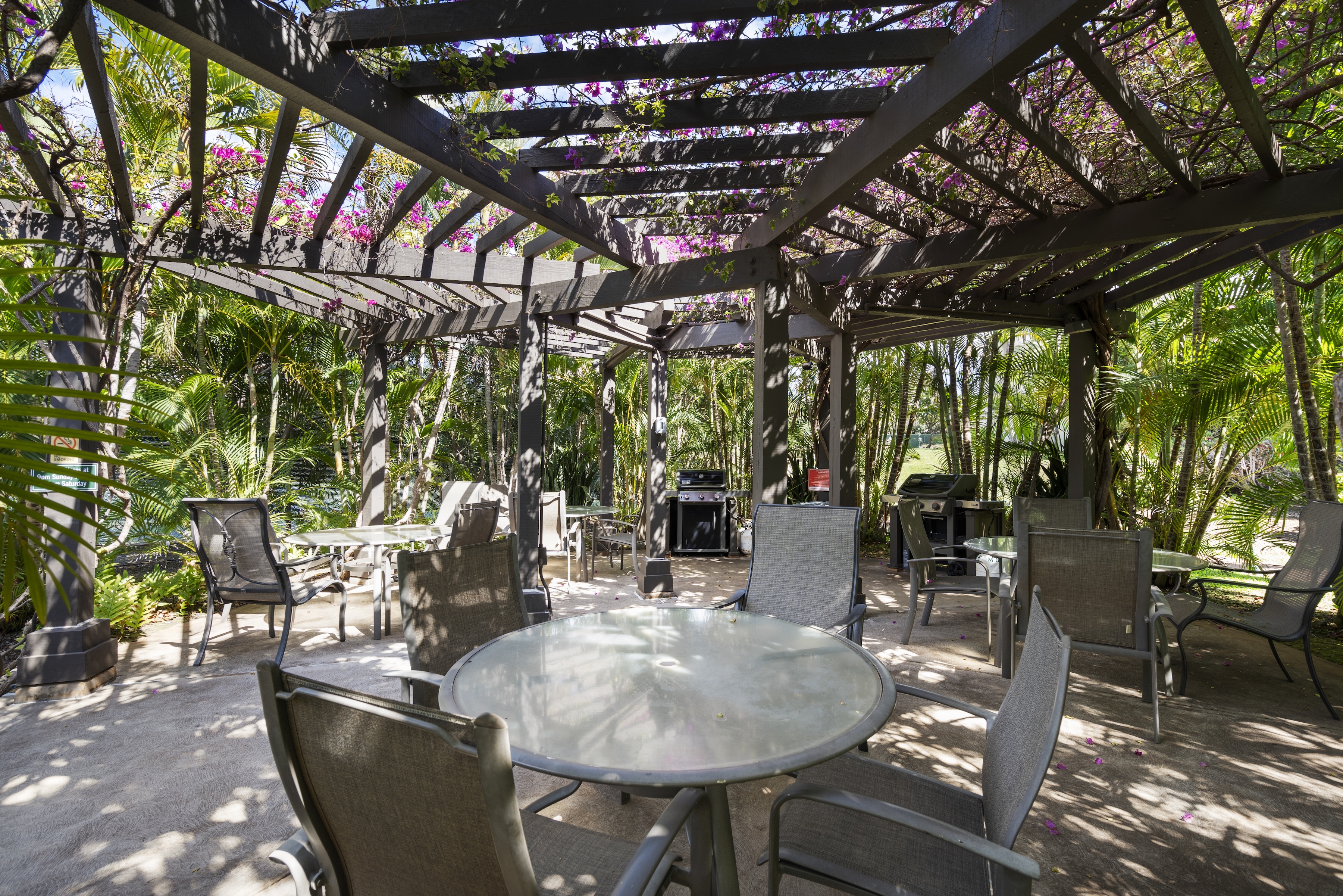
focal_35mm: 16
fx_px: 597
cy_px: 448
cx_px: 672
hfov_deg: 96.7
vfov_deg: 73.7
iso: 100
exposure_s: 1/100
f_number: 8
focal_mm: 16
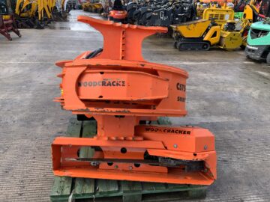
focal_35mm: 29
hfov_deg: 61.7
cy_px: 101
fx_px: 226
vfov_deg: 48.2
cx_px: 135
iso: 16
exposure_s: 1/500
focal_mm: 3
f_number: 1.8
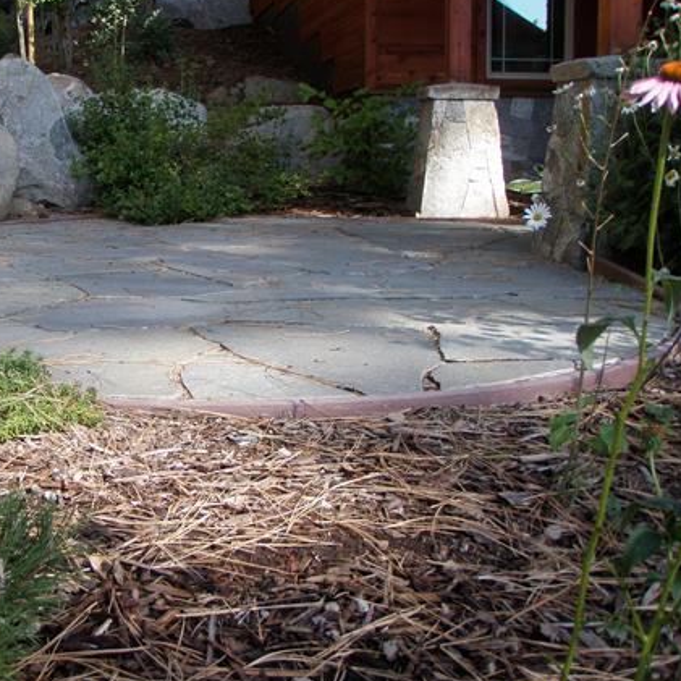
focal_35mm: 51
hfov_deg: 33.0
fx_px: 1135
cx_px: 207
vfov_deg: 33.4
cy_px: 314
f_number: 3.5
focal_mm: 6.7
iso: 80
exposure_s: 1/160
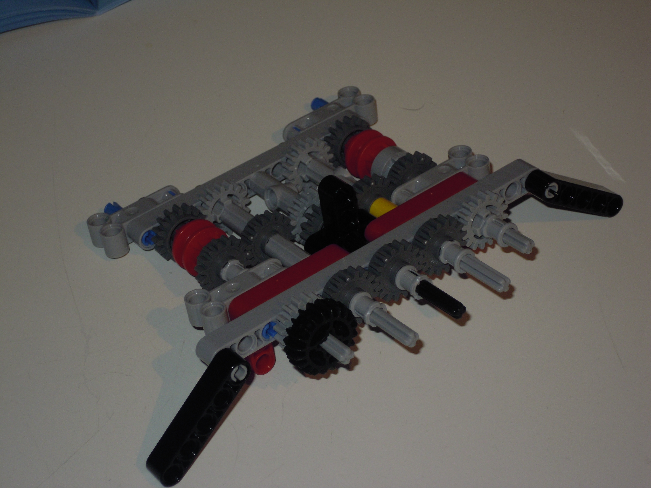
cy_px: 244
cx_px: 326
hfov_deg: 22.5
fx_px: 1636
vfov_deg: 17.0
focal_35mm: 87
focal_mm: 15.5
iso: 110
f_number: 4.9
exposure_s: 1/50
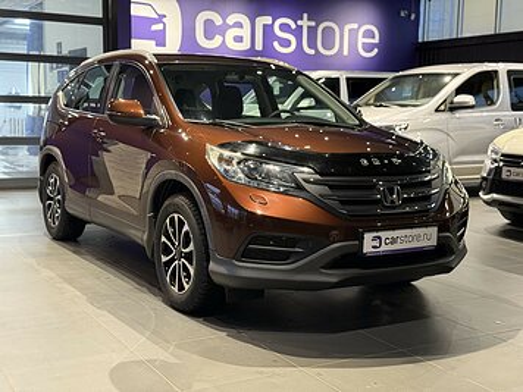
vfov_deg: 30.3
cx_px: 262
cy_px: 196
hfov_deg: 39.7
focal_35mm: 48
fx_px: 725
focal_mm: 6.76
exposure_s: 1/50
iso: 250
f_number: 1.78
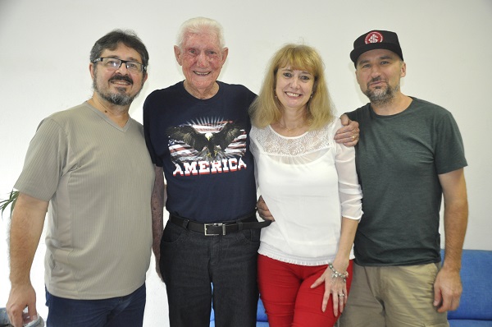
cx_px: 246
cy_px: 164
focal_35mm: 33
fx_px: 450
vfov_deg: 39.8
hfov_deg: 57.3
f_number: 3.8
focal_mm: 22
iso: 800
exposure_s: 1/60
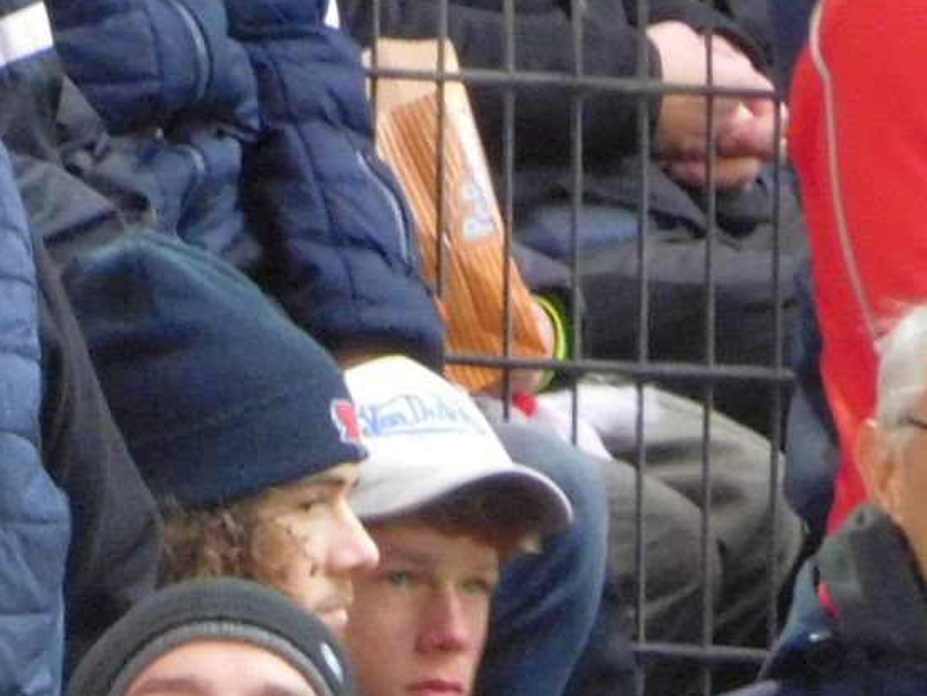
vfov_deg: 0.8
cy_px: 915
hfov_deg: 1.1
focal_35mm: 1804
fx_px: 48331
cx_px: 97
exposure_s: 1/60
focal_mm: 90
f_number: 6.5
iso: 800
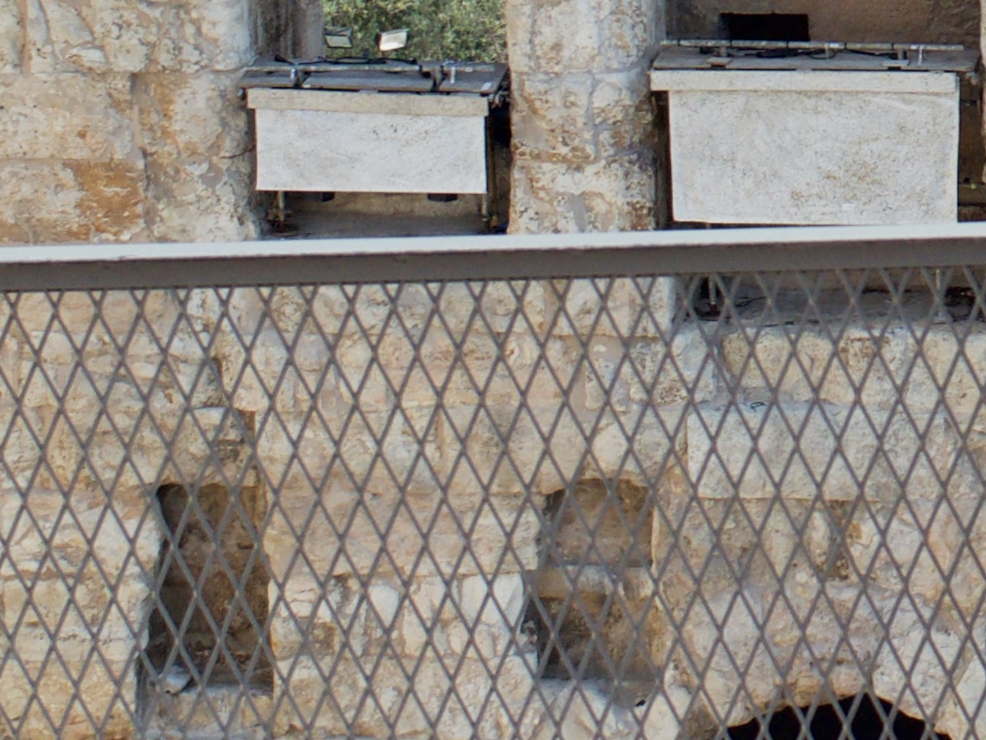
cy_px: -683
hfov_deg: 6.9
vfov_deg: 5.2
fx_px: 7947
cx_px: 1798
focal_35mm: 279
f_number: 10
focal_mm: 34
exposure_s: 1/400
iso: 200
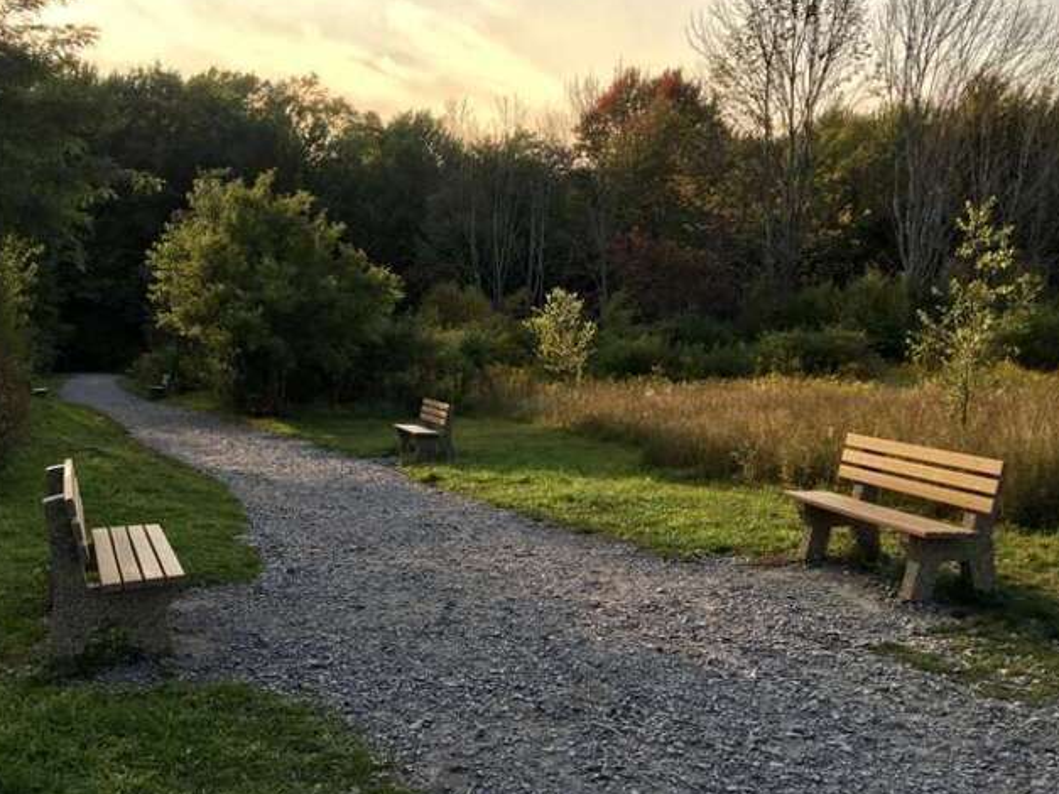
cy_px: 431
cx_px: 463
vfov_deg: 38.6
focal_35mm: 37
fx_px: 1132
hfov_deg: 50.0
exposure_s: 1/513
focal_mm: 4.15
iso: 25
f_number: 2.2
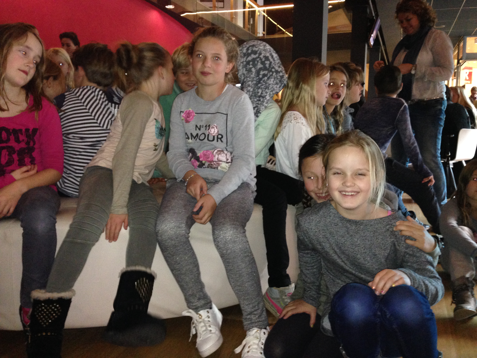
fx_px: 455
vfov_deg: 42.9
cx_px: 238
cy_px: 179
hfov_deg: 55.4
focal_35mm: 33
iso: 320
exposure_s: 1/16
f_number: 2.4
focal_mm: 4.12
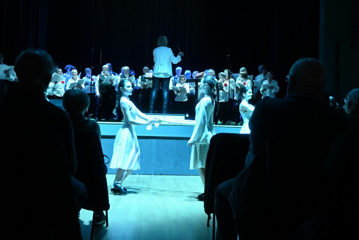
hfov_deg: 55.1
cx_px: 180
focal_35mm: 34
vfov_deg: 38.4
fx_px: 344
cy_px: 120
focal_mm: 23
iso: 3600
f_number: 4.2
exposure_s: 1/60
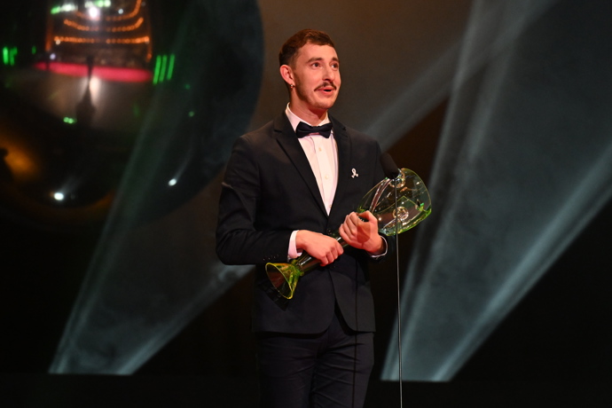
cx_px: 306
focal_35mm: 300
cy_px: 204
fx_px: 5100
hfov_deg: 6.9
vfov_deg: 4.6
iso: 4000
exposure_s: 1/320
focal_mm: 200
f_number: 3.5
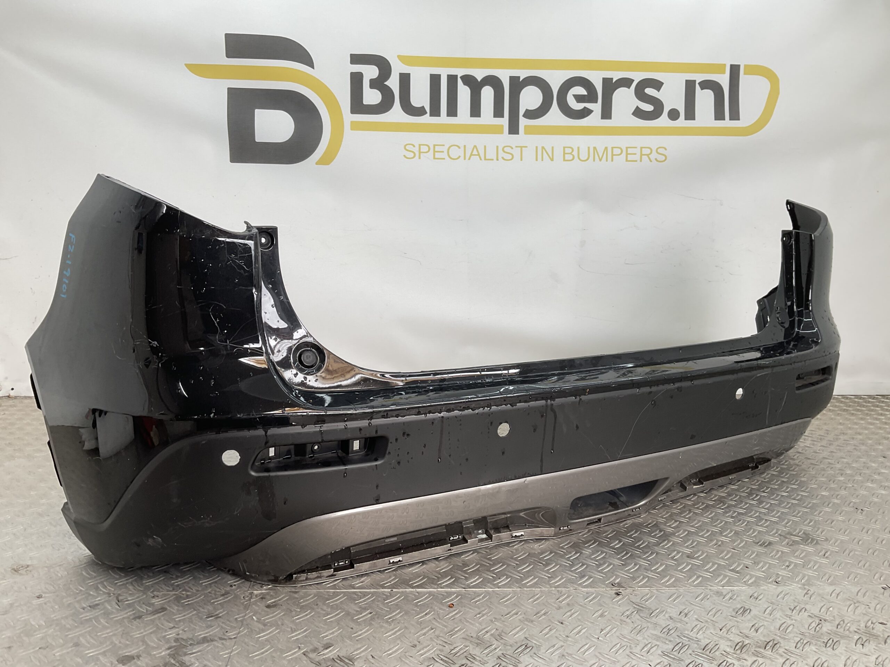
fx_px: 746
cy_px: 334
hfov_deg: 61.7
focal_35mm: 29
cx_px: 445
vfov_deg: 48.2
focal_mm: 3
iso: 16
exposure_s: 1/123
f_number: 1.8
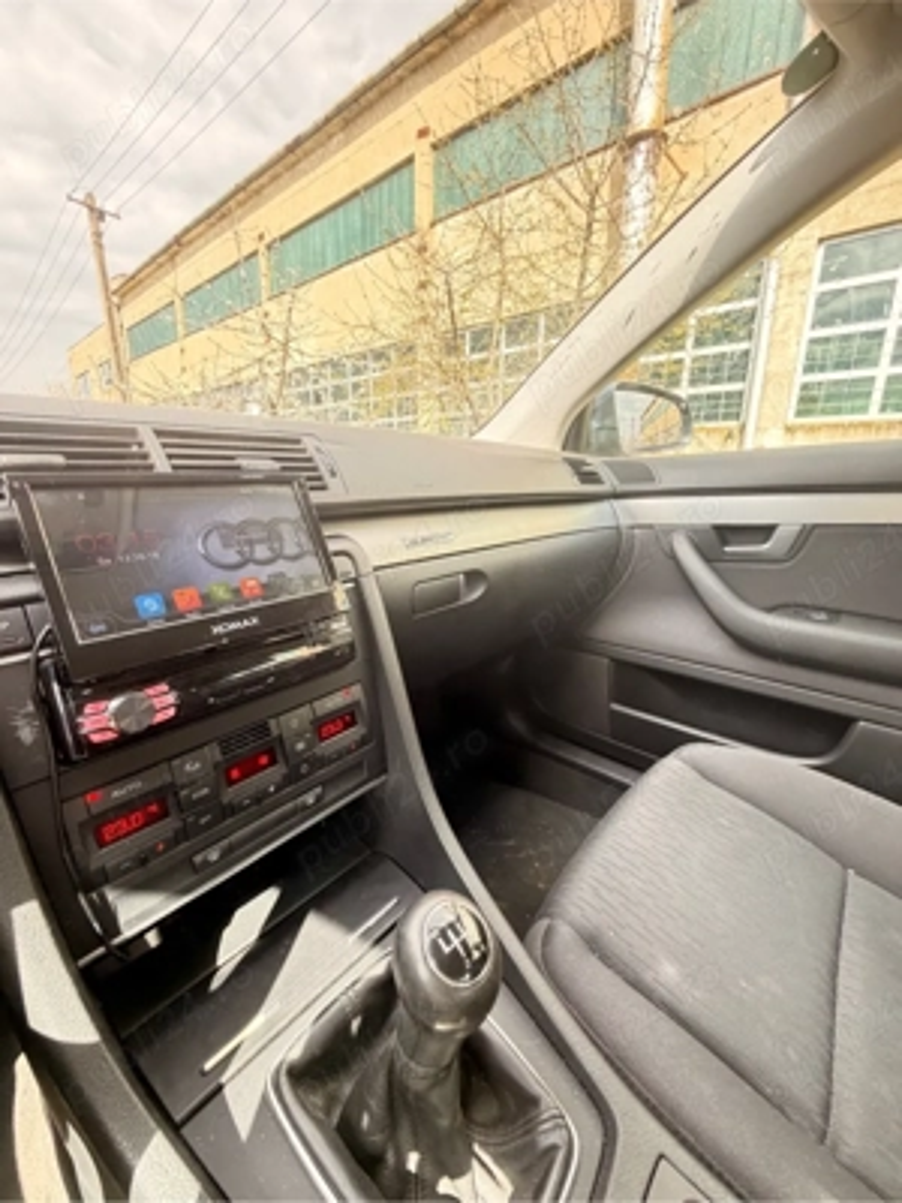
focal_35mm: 14
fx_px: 486
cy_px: 602
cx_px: 451
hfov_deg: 85.7
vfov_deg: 102.1
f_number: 2.2
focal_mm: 2.22
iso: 200
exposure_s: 1/121
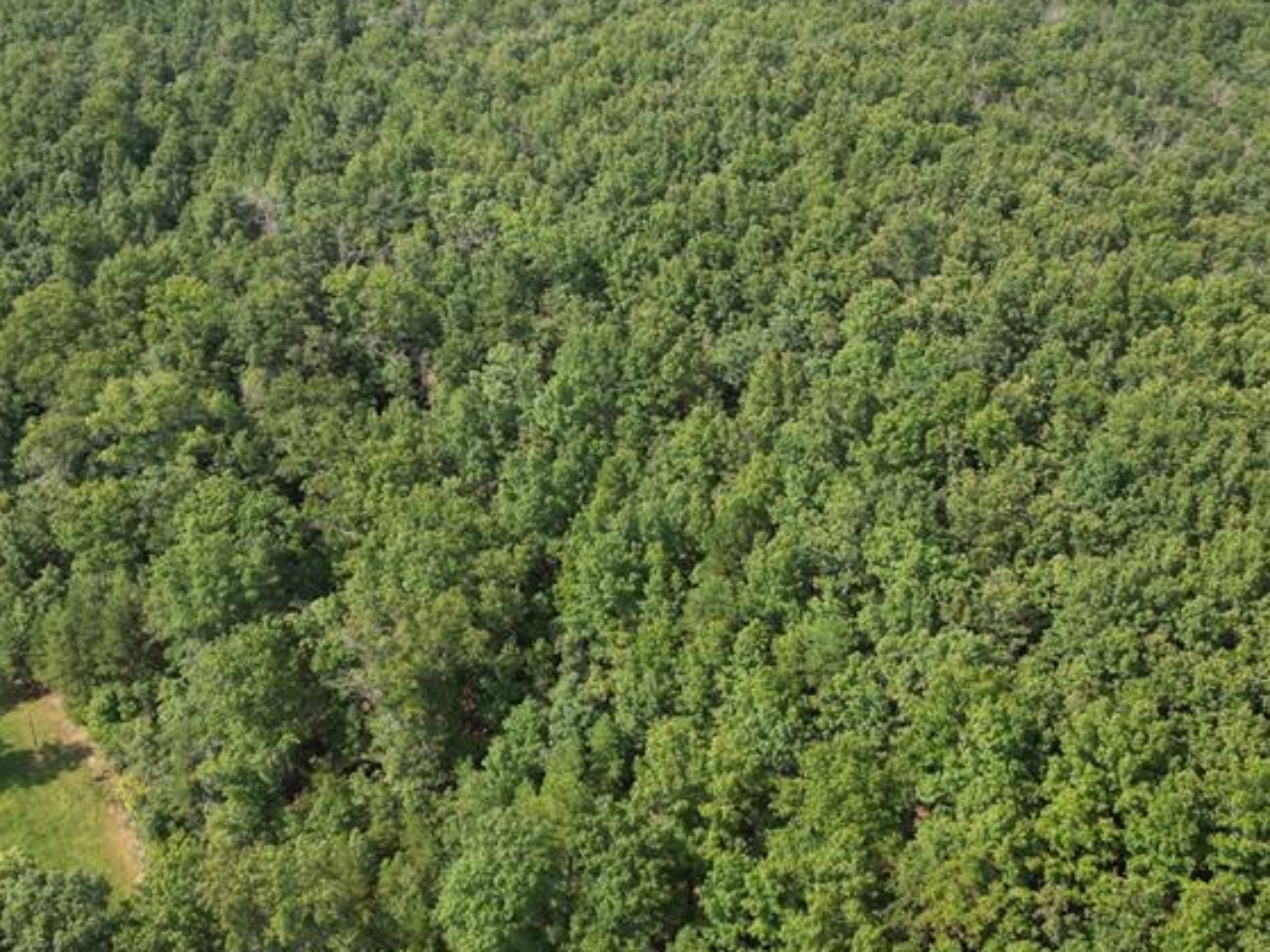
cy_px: 423
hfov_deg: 42.9
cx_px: 591
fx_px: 1614
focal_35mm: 44
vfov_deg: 32.8
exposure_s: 1/2000
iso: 150
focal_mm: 6.72
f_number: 1.7
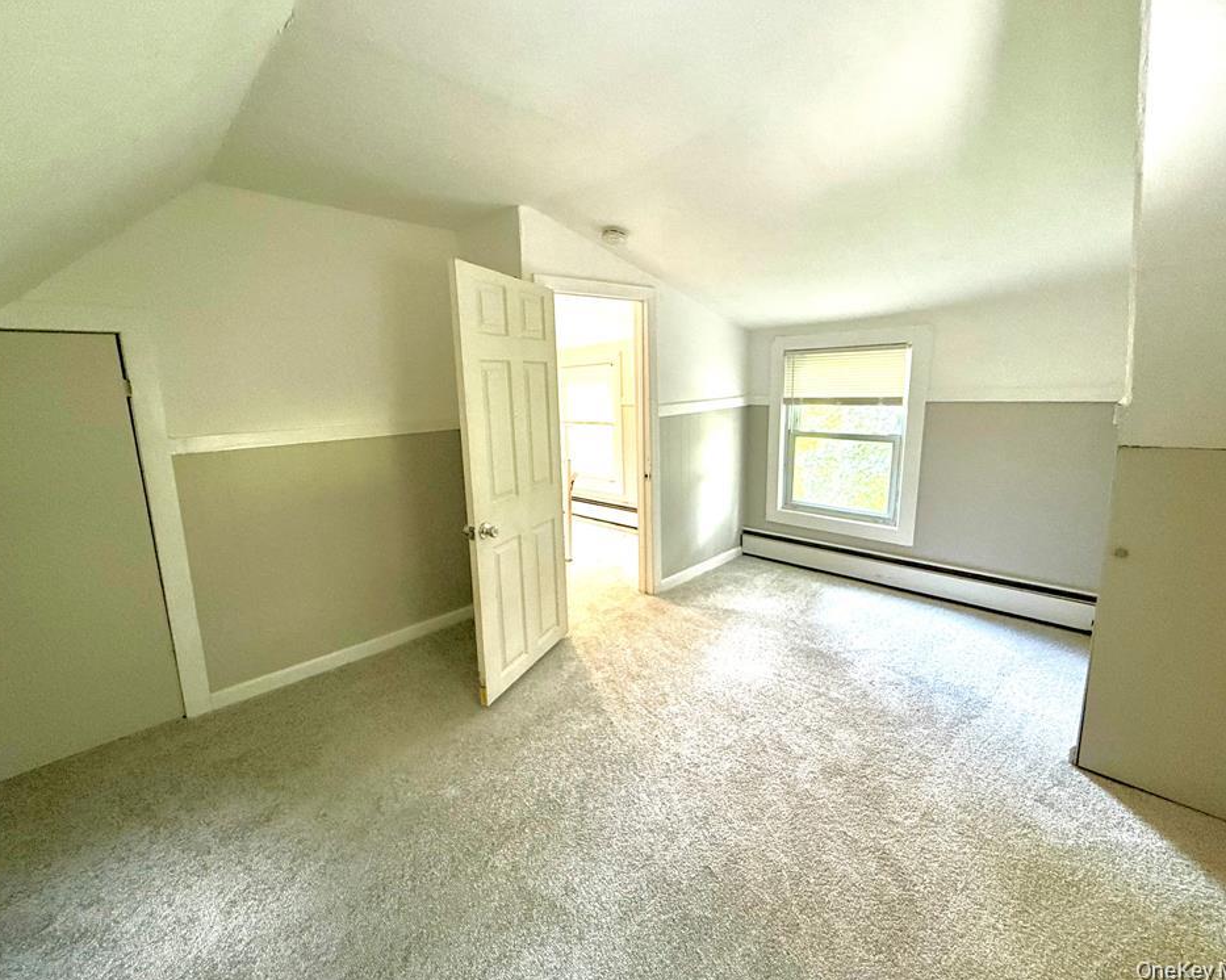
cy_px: 482
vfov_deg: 84.0
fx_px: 544
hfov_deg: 96.8
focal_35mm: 15
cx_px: 597
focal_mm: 2.22
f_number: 2.2
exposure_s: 1/62
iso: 320
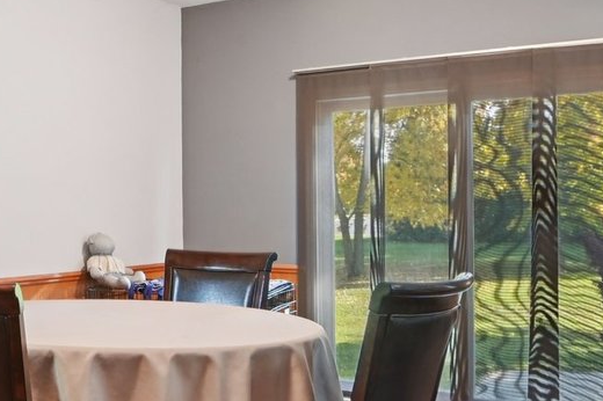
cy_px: 268
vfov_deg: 26.8
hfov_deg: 35.3
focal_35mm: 50
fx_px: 837
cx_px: -21
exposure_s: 1/3.33
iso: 400
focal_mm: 16
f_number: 13
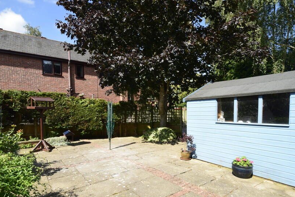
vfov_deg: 63.9
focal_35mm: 19
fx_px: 156
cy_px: 119
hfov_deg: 86.9
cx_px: 150
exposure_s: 1/200
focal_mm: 10
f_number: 10
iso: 200
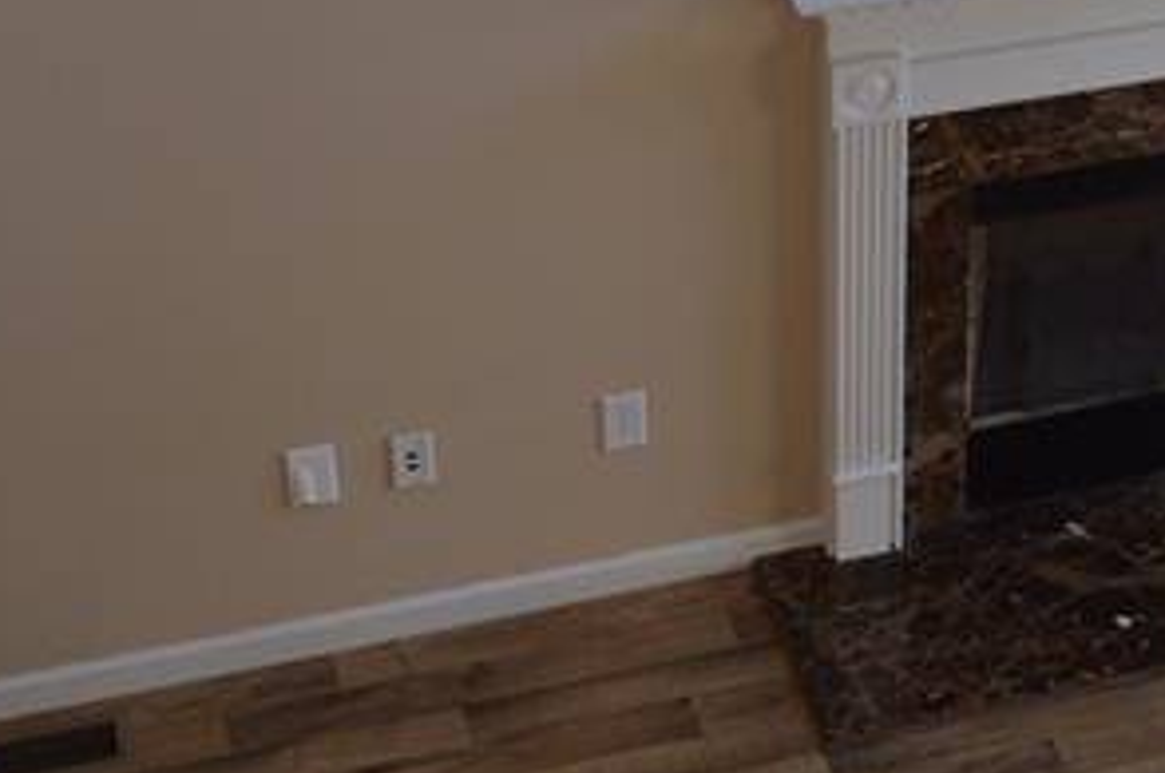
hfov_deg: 20.7
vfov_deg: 14.3
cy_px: -16
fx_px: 3037
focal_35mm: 94
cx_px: 1276
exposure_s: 1/60
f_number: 4
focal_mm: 18
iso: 400
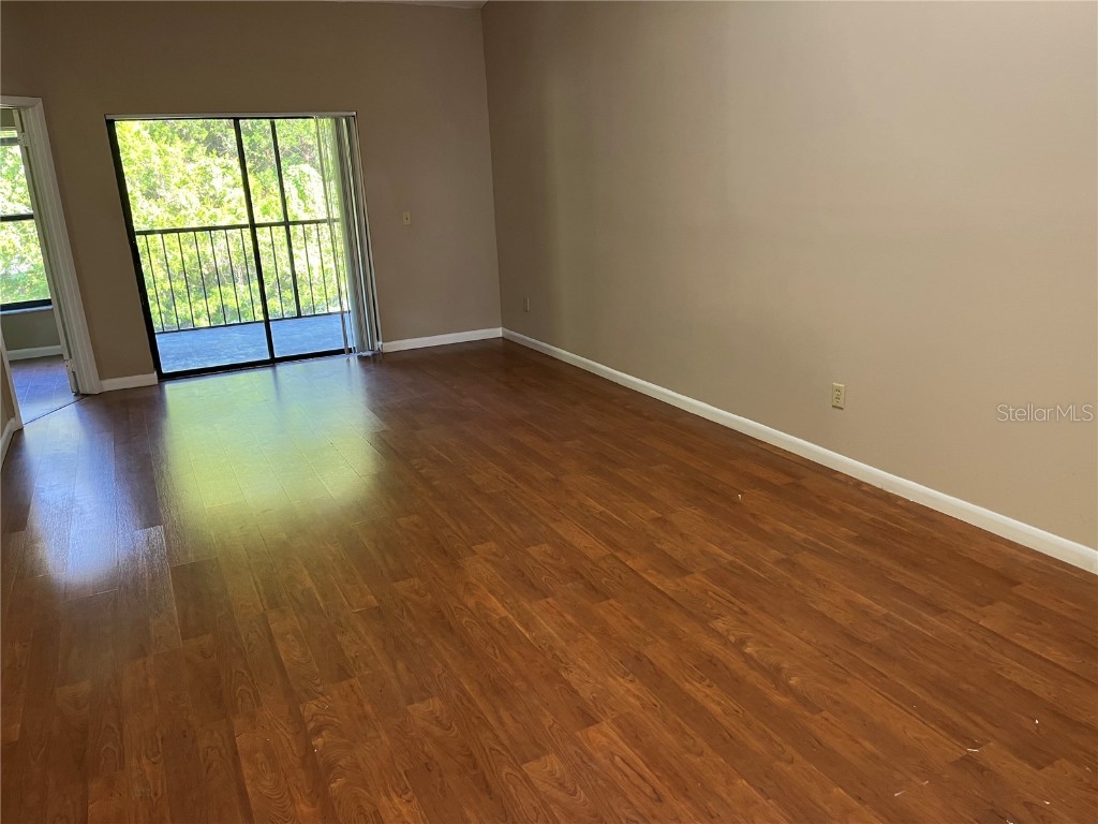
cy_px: 412
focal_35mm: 26
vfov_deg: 53.1
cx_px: 549
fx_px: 825
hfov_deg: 67.3
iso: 125
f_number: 1.6
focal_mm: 5.1
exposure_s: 1/60
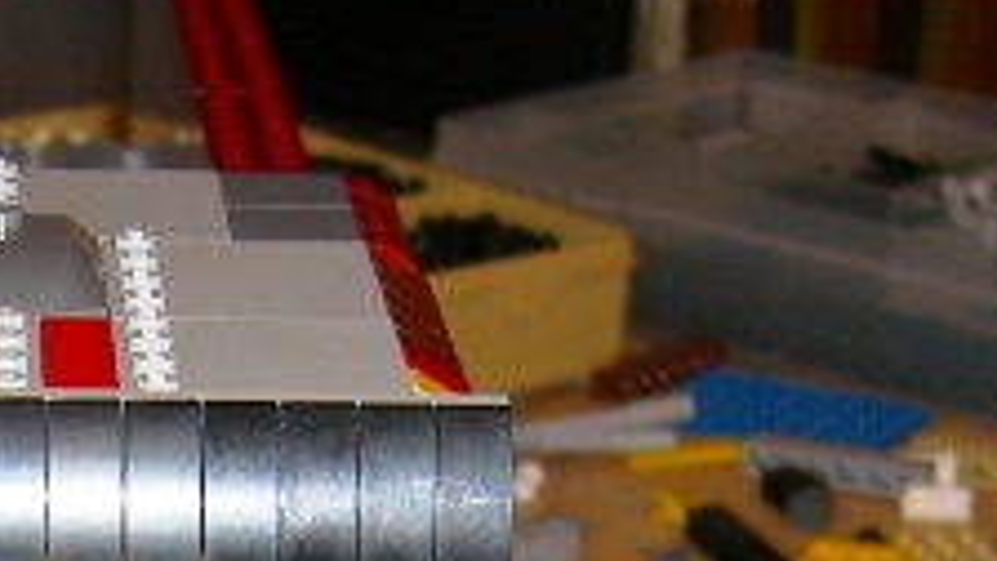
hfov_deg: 14.2
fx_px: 3913
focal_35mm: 148
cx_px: -76
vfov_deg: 7.9
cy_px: 988
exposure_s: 1/60
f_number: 2.8
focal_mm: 7.9
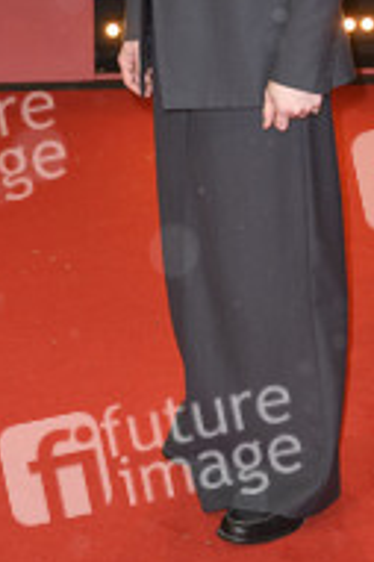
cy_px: 15
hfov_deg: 11.9
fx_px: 1795
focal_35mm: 115
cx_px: 236
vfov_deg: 17.4
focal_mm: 55
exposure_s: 1/640
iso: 800
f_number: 4.5
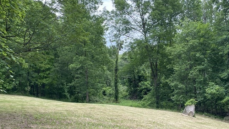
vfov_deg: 26.0
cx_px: 142
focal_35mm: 45
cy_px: 107
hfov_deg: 45.1
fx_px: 273
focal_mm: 4.2
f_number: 1.6
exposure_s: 1/424
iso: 32
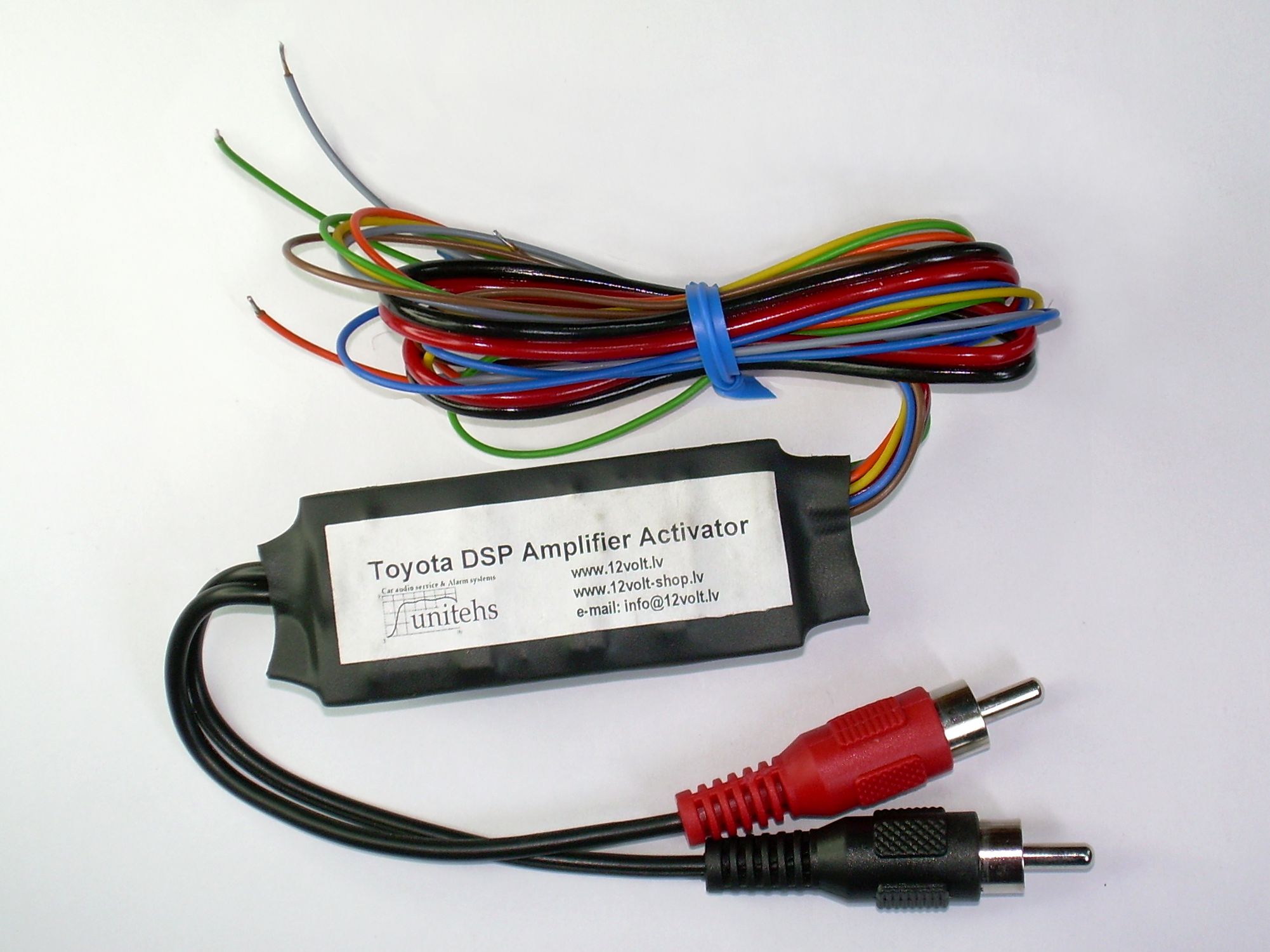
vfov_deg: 17.2
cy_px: 476
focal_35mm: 86
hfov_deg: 22.8
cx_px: 635
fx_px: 3154
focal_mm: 14.6
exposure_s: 1/60
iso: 50
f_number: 4.2
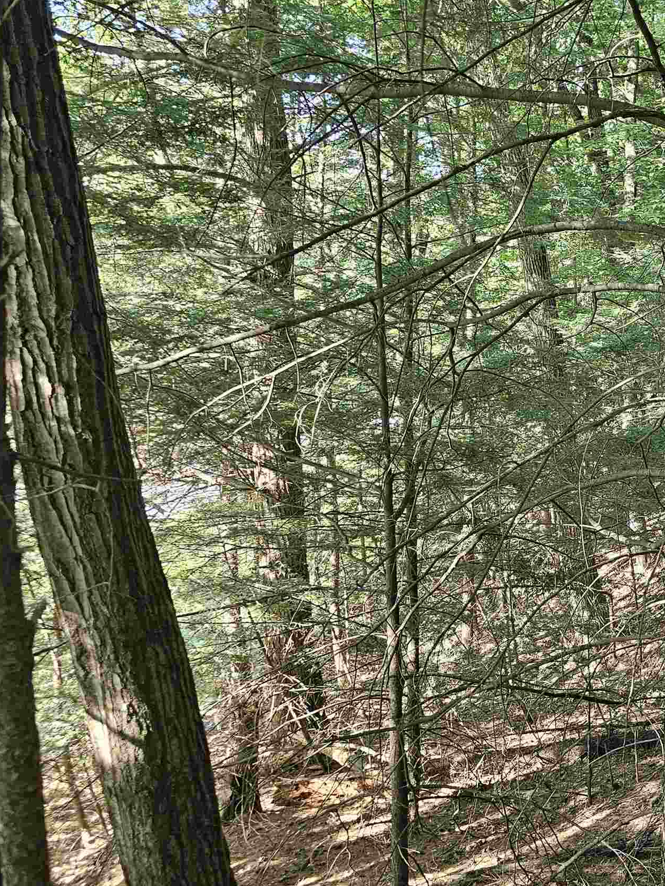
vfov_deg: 44.7
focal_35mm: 42
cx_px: 787
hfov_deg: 29.7
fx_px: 1076
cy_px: 494
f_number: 1.7
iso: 200
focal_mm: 6.3
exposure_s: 1/120
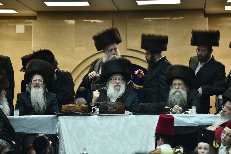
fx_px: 1283
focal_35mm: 200
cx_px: 116
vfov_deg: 6.9
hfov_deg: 10.3
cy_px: 77
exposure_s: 1/200
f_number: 3.2
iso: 800
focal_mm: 200
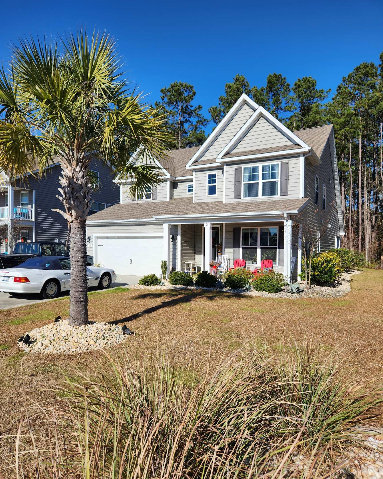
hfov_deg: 58.8
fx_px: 340
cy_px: 251
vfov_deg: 70.2
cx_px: 192
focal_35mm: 24
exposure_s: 1/2593
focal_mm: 5.4
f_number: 1.8
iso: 20
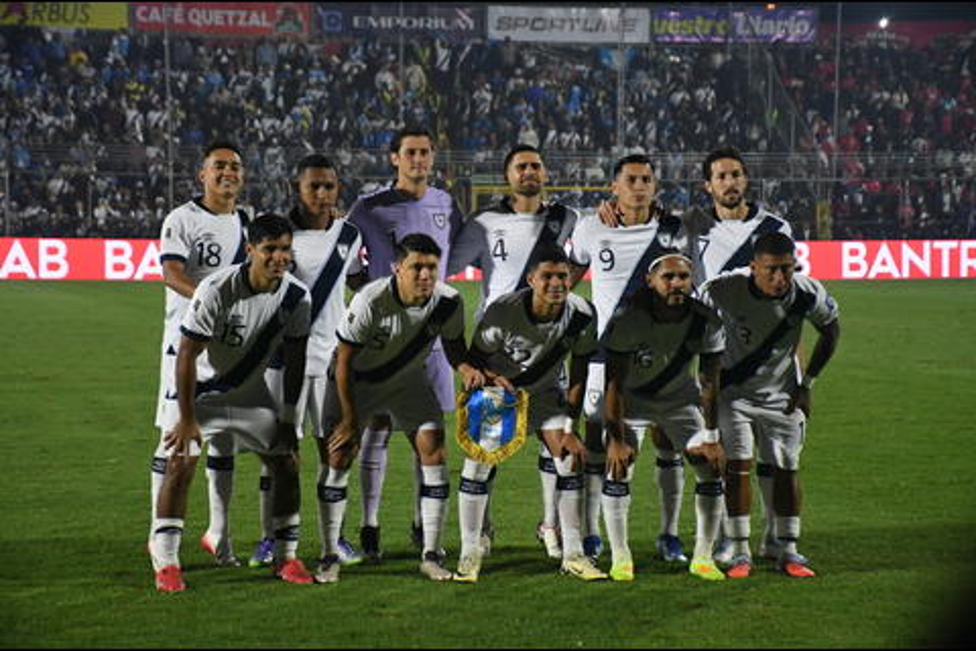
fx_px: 2846
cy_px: 326
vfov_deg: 13.0
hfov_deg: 19.5
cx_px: 488
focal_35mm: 105
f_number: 6.3
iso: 5000
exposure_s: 1/800
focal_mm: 70
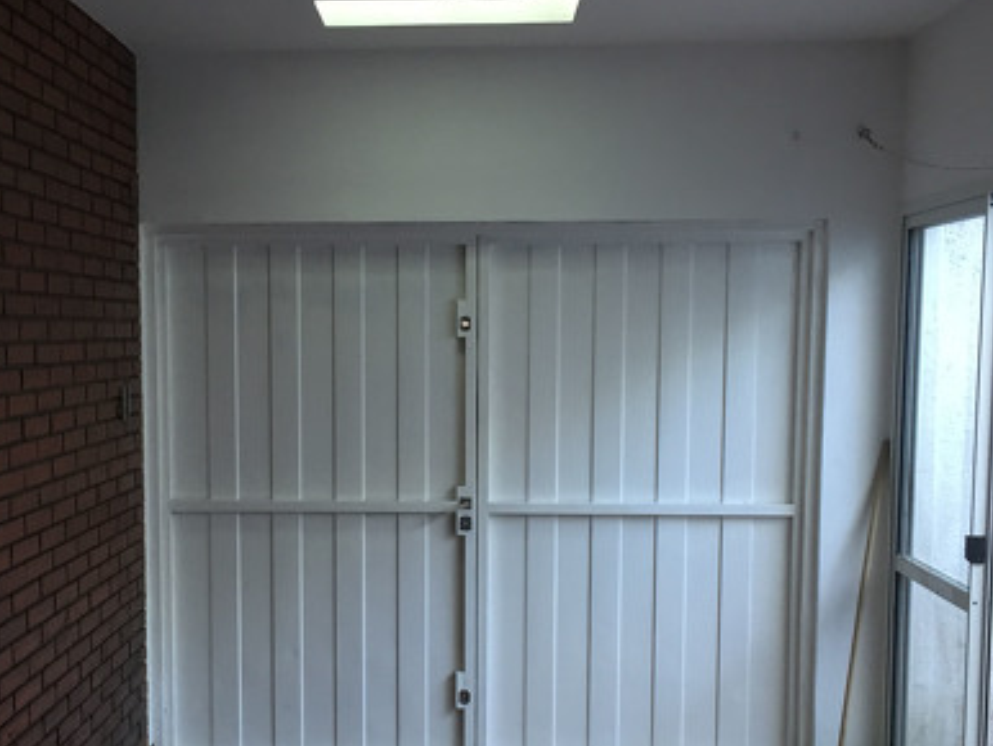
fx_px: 1435
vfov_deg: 29.0
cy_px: 484
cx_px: 386
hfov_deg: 38.0
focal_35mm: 50
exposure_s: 1/33
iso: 80
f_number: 2.2
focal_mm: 4.15
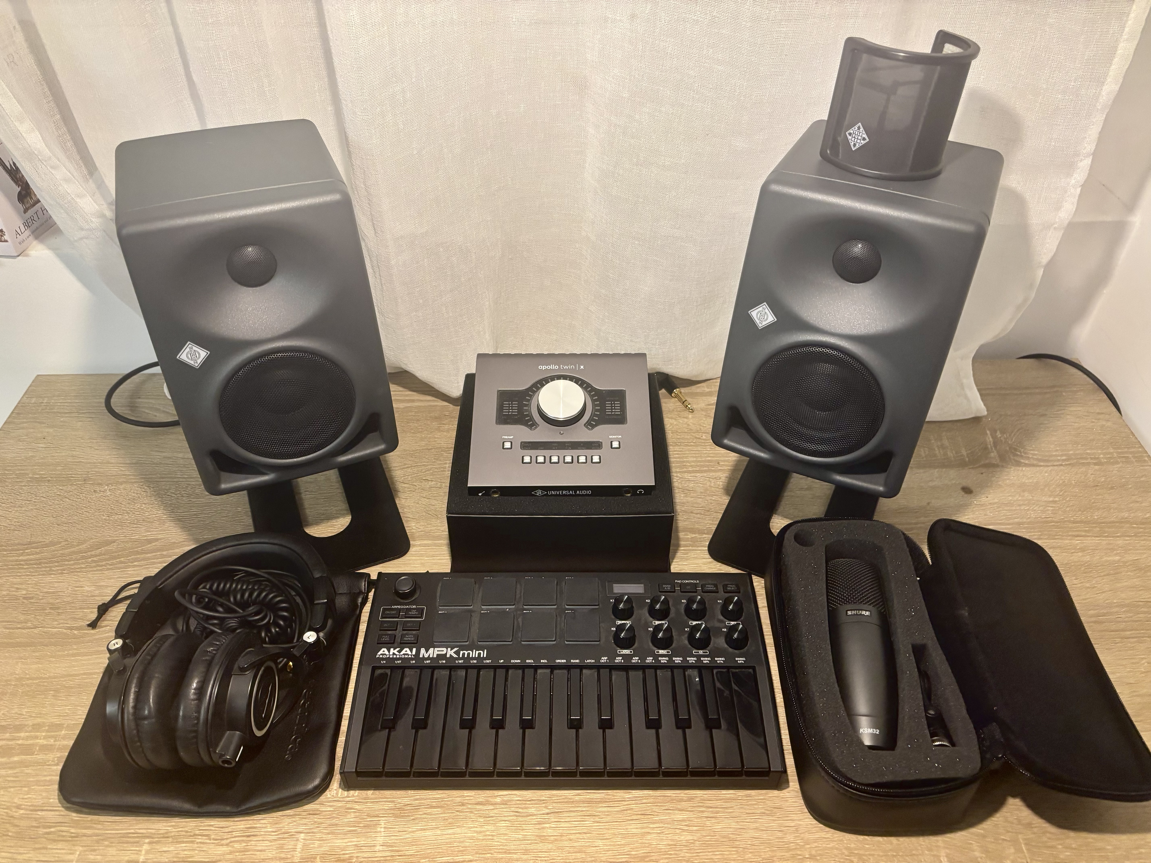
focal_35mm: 26
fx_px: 865
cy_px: 432
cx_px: 576
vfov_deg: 53.1
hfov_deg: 67.3
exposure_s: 1/50
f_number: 1.6
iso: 200
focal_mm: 5.96
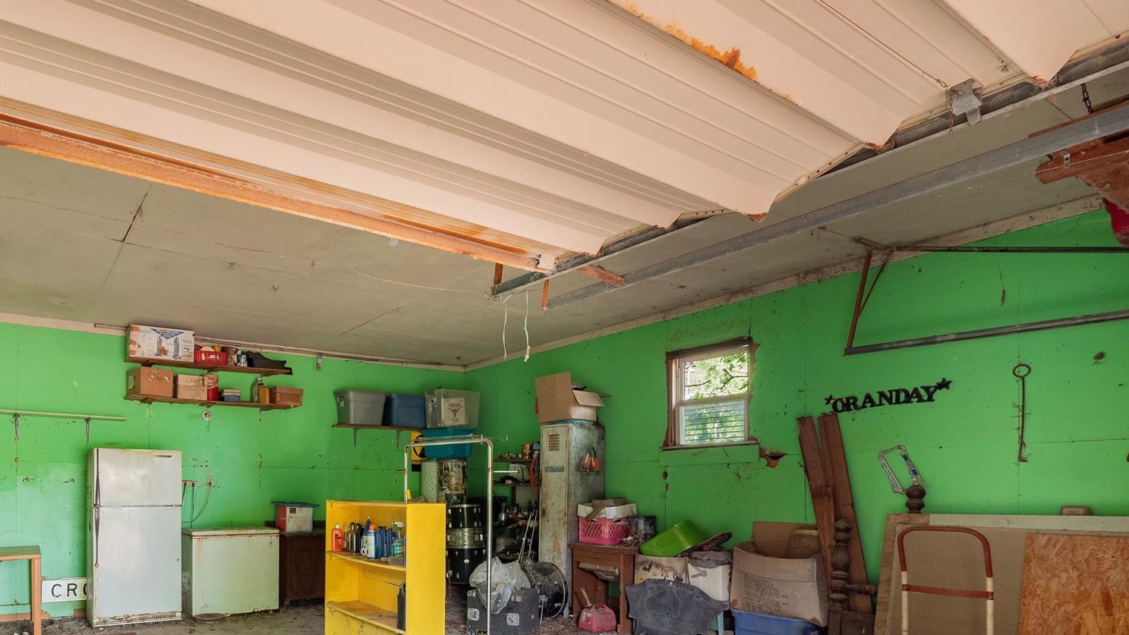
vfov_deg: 50.8
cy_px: 495
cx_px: 374
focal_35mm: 21
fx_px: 629
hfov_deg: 81.0
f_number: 6.3
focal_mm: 7
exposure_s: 1/25
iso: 200
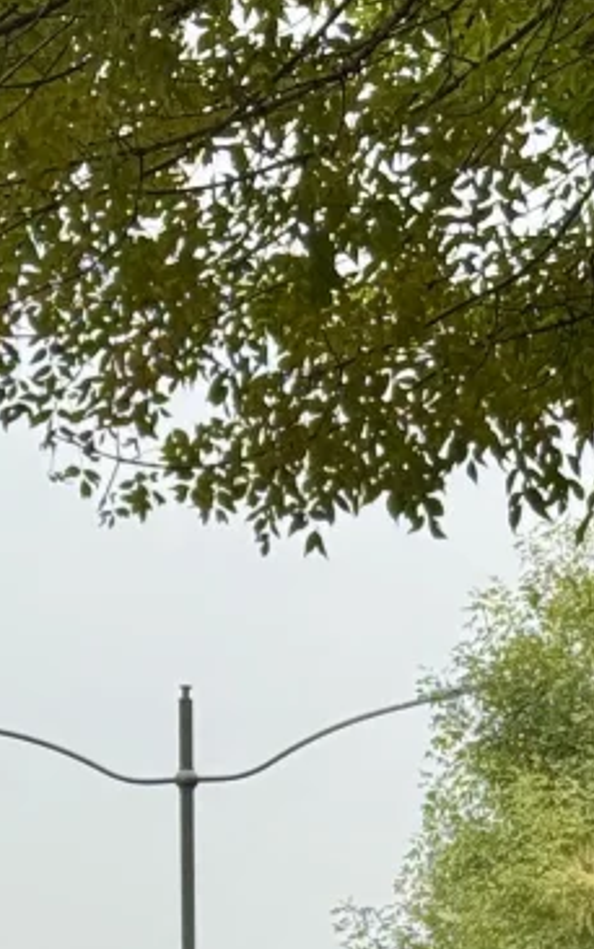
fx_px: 5176
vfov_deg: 10.2
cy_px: 1403
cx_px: 693
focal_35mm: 200
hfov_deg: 6.5
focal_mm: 6.76
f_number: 1.78
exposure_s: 1/329
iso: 64
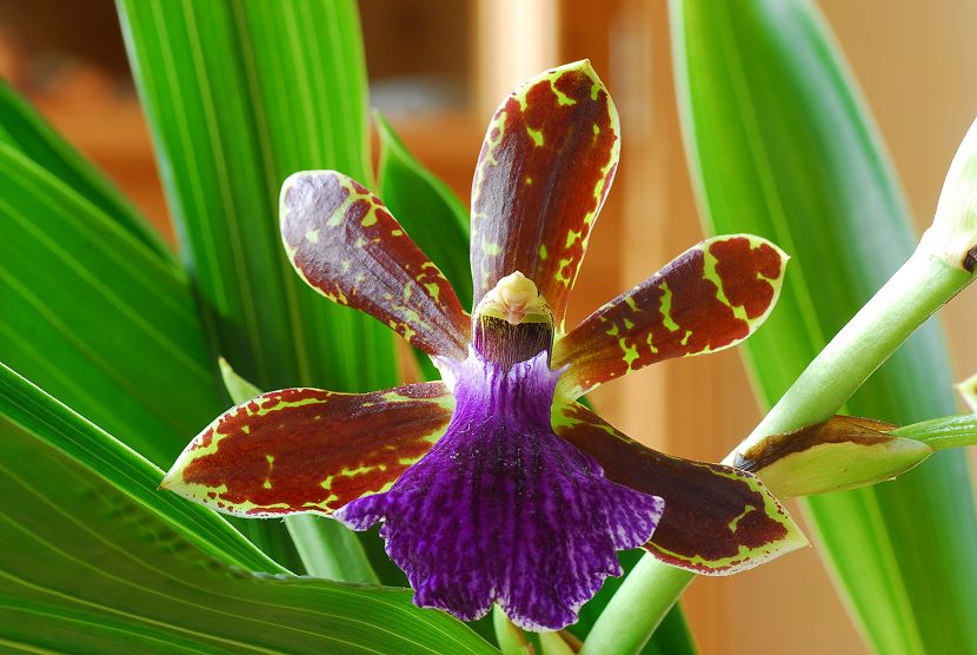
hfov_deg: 15.2
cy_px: 328
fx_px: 3669
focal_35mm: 135
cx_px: 488
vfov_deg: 10.2
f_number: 22
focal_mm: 90
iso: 100
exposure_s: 1.6
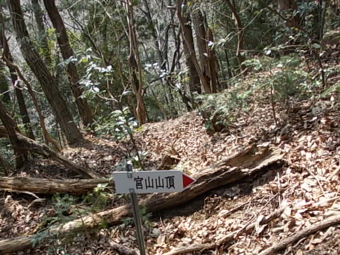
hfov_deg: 40.3
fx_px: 462
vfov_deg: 30.3
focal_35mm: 47
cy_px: 196
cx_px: 146
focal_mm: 4
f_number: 2.7
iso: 80
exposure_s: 1/250
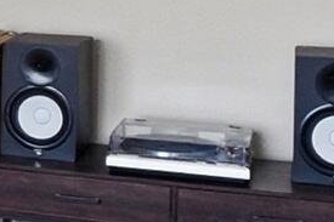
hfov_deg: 15.6
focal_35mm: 109
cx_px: -299
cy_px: -75
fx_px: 1011
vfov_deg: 12.1
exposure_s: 1/125
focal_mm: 10
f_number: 4
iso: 100
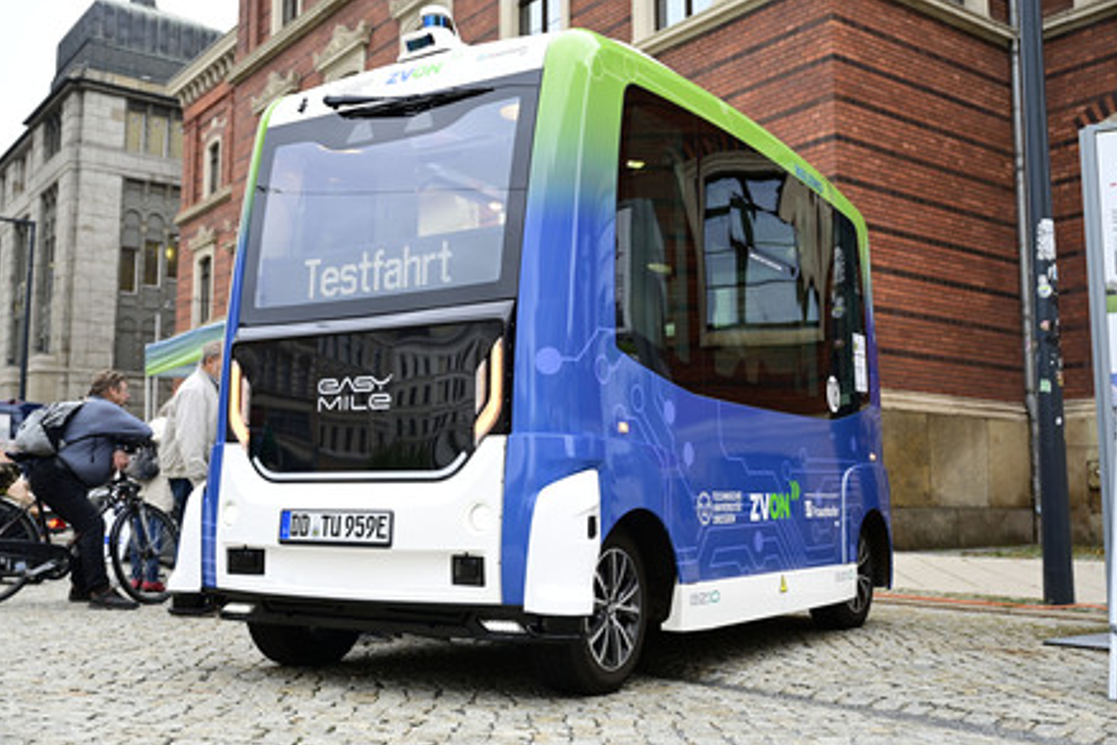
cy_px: 376
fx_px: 1179
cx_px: 561
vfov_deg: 35.1
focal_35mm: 38
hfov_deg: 50.7
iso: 360
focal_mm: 37
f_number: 2.8
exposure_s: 1/200
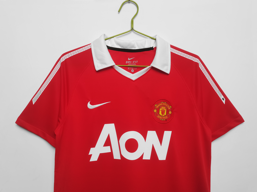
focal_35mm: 26
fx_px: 193
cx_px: 128
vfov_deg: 53.1
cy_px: 96
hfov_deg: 67.3
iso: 50
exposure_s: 1/120
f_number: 1.8
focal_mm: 5.58
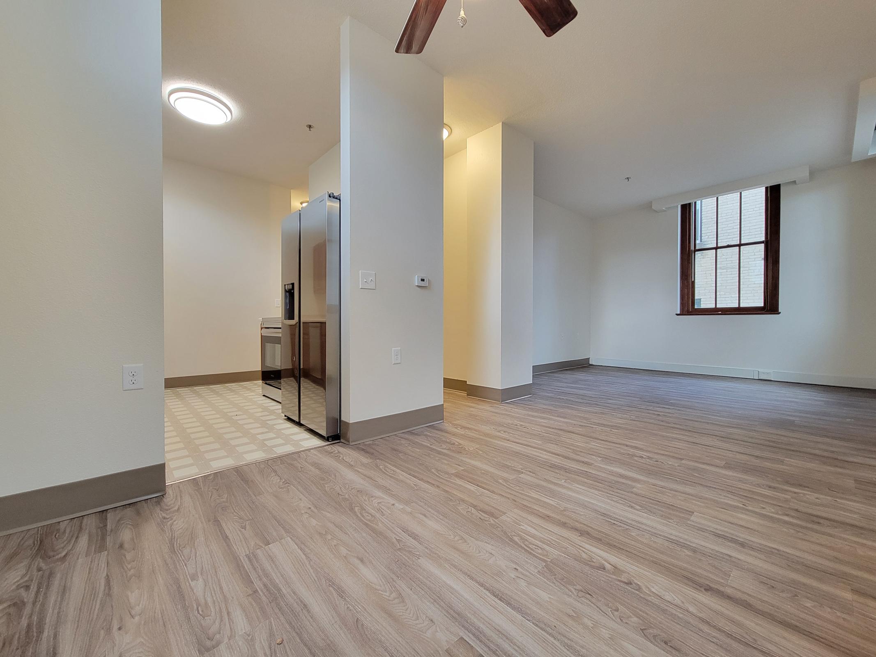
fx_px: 329
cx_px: 438
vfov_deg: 89.9
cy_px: 328
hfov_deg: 106.2
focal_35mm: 13
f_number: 2.2
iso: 320
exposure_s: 1/40
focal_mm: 2.2
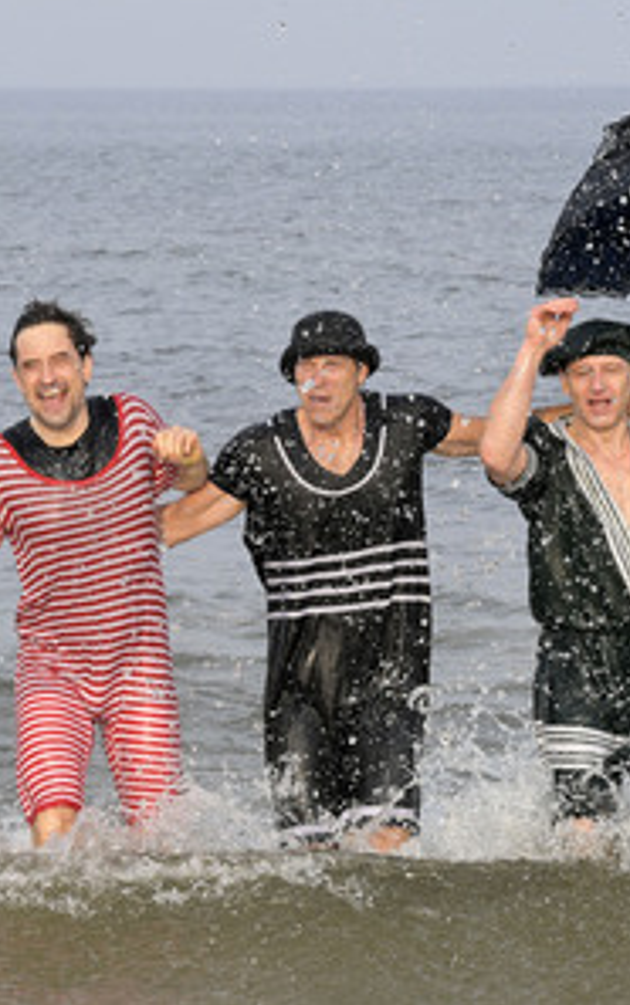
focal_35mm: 278
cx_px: 239
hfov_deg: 4.7
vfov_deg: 7.5
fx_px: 7626
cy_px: 501
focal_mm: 180
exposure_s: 1/1000
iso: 4000
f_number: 18
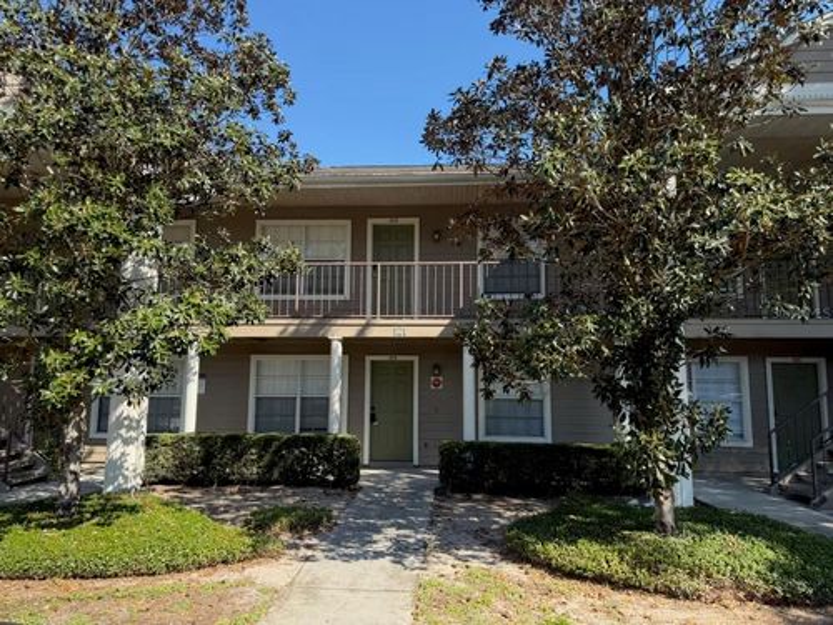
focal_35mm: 24
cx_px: 416
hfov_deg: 71.6
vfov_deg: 56.8
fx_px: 578
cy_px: 312
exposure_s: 1/1314
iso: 80
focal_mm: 6.76
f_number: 1.78
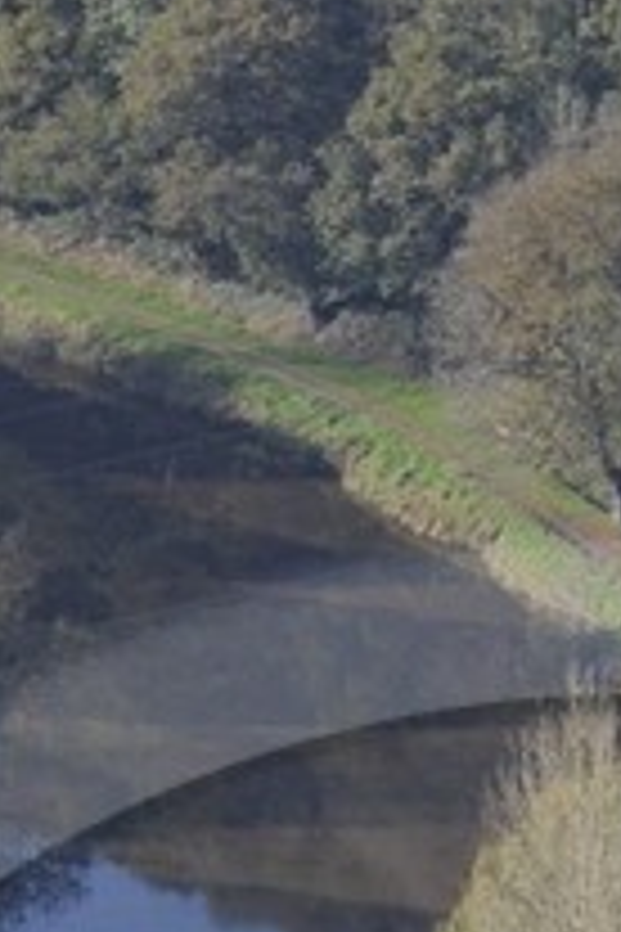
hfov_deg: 1.1
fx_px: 33014
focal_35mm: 1276
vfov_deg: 1.6
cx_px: 659
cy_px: 1941
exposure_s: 1/1000
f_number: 8
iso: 800
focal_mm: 165
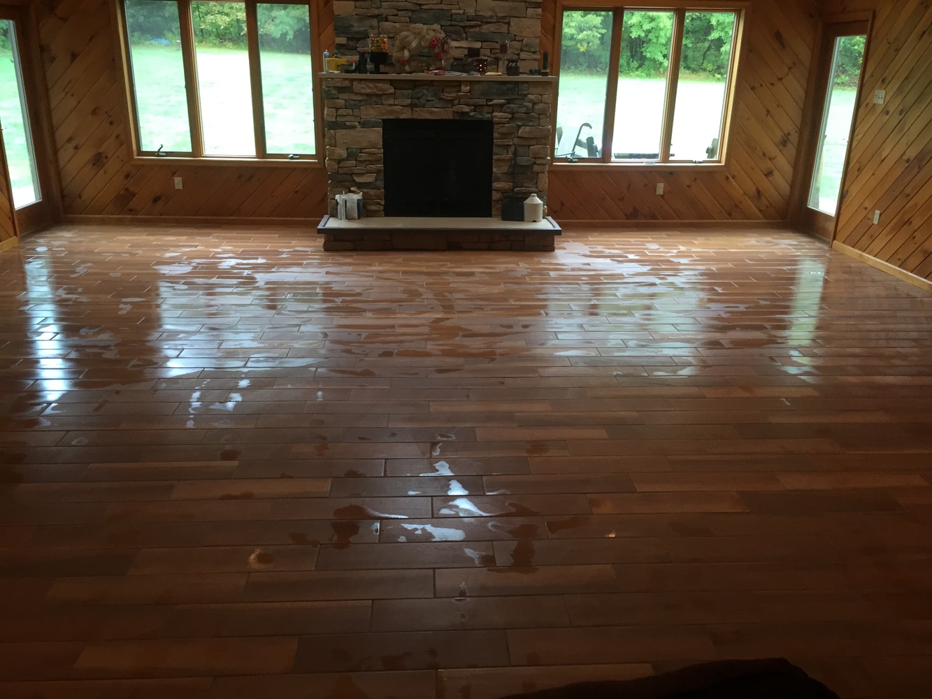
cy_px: 350
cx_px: 466
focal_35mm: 29
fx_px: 781
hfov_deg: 61.7
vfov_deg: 48.2
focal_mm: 4.15
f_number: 2.2
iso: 50
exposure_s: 1/30
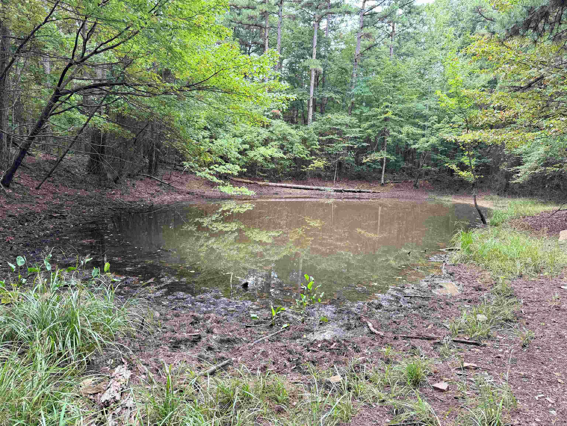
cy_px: 213
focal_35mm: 24
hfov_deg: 71.6
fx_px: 393
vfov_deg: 56.8
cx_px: 284
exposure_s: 1/121
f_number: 1.78
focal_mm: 6.76
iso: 64
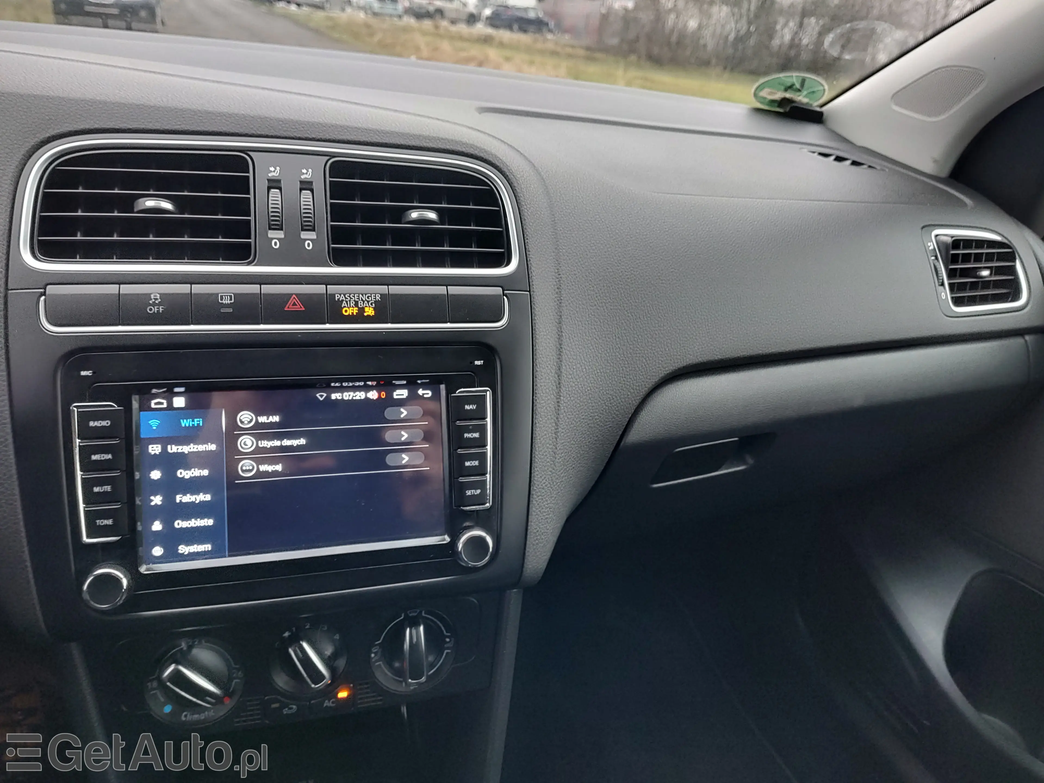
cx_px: 522
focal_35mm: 23
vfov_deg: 58.9
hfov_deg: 73.9
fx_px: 694
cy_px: 392
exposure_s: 1/50
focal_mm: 5.56
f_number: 1.8
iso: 369
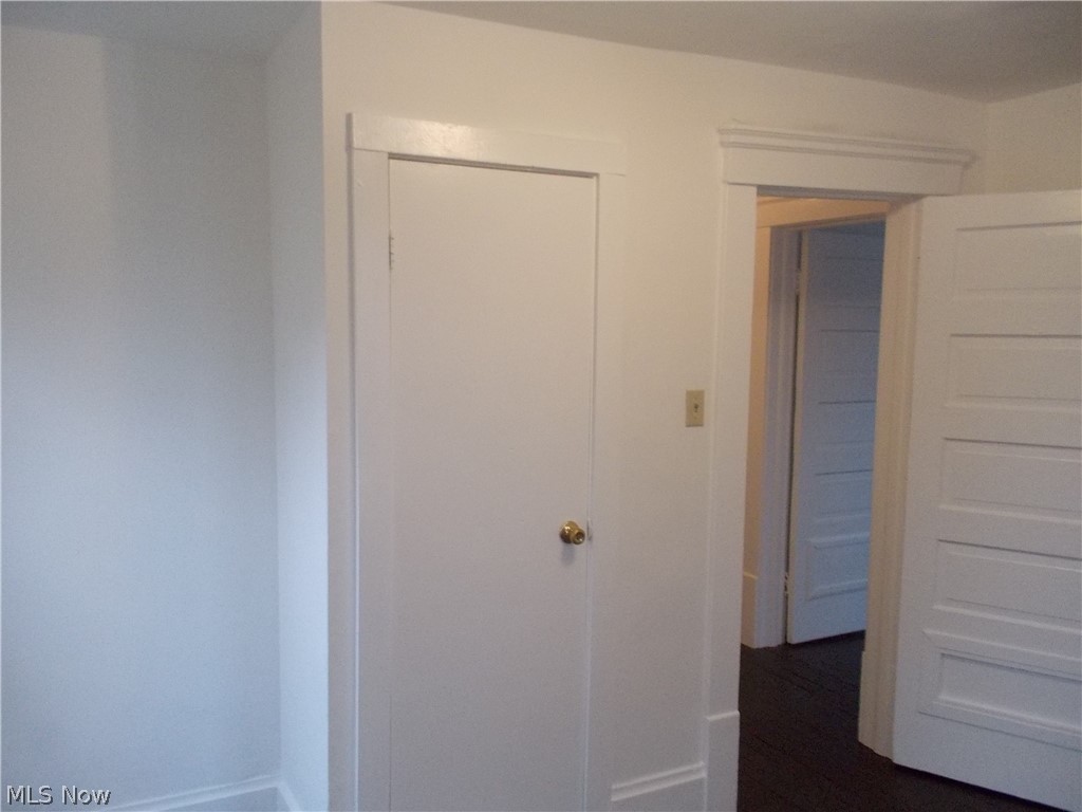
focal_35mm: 29
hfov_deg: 61.7
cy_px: 406
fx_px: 906
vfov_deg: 48.2
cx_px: 541
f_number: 3.3
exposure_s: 1/30
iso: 320
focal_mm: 4.1
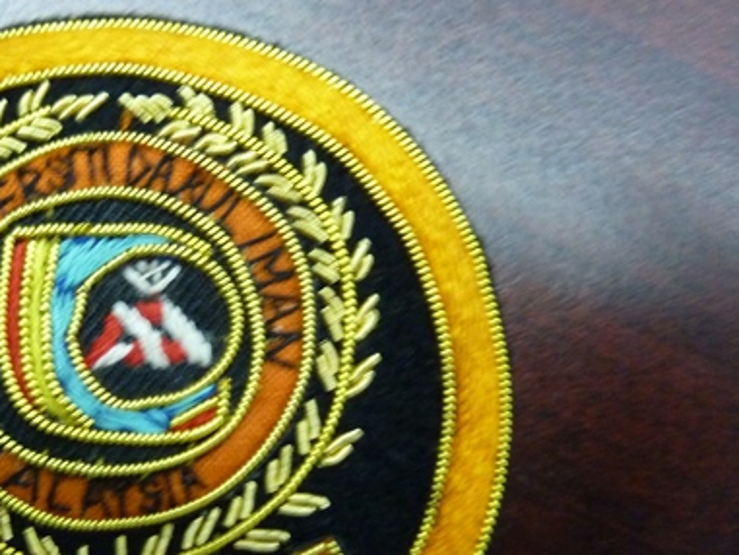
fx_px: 897
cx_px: 126
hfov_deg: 42.3
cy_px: 373
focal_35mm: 42
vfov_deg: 34.0
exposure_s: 1/10
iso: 400
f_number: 3.3
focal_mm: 4.1
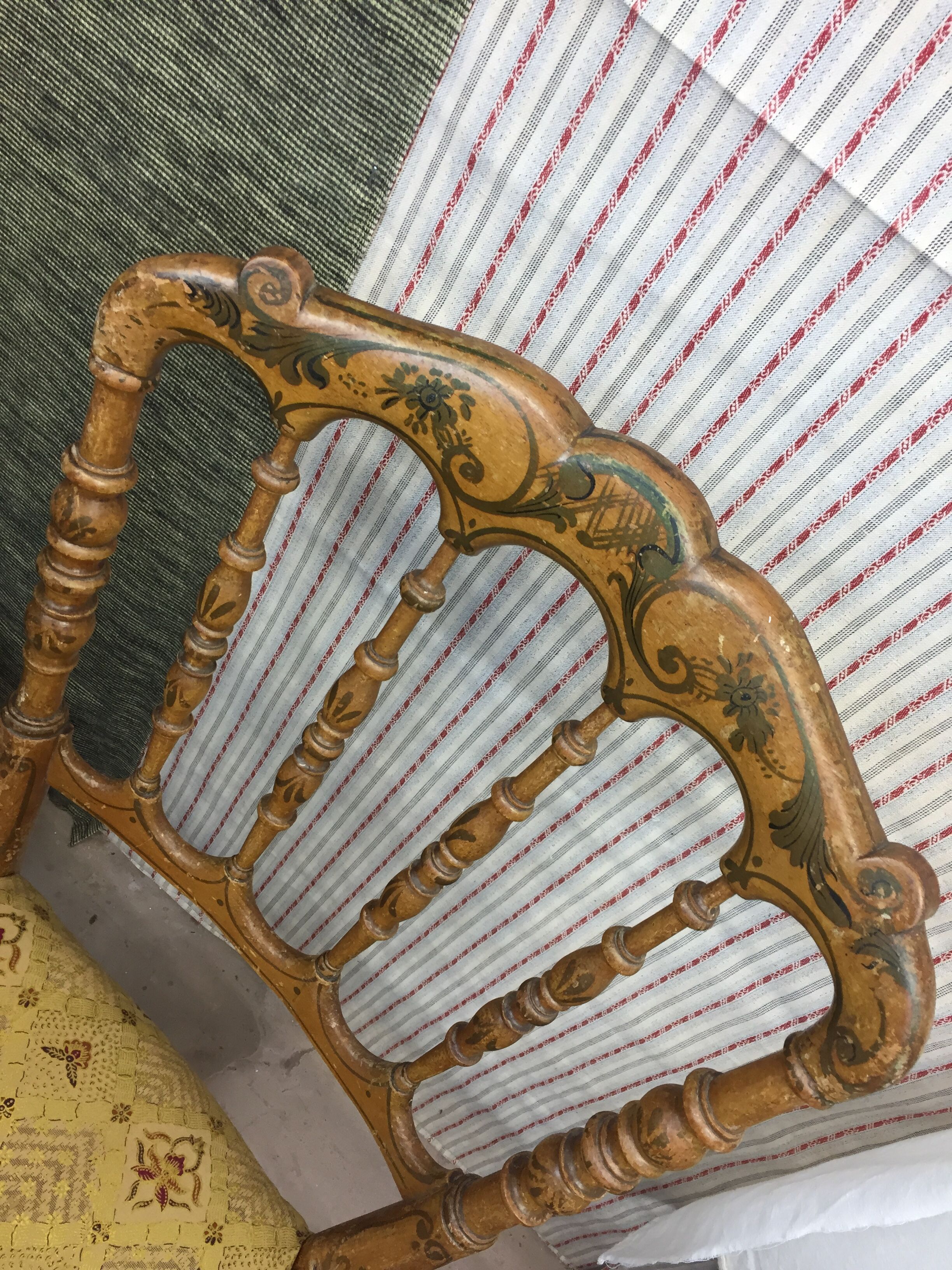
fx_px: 1063
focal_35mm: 29
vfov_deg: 61.7
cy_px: 635
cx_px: 476
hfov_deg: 48.2
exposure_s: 1/33
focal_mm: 4.15
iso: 32
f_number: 2.2
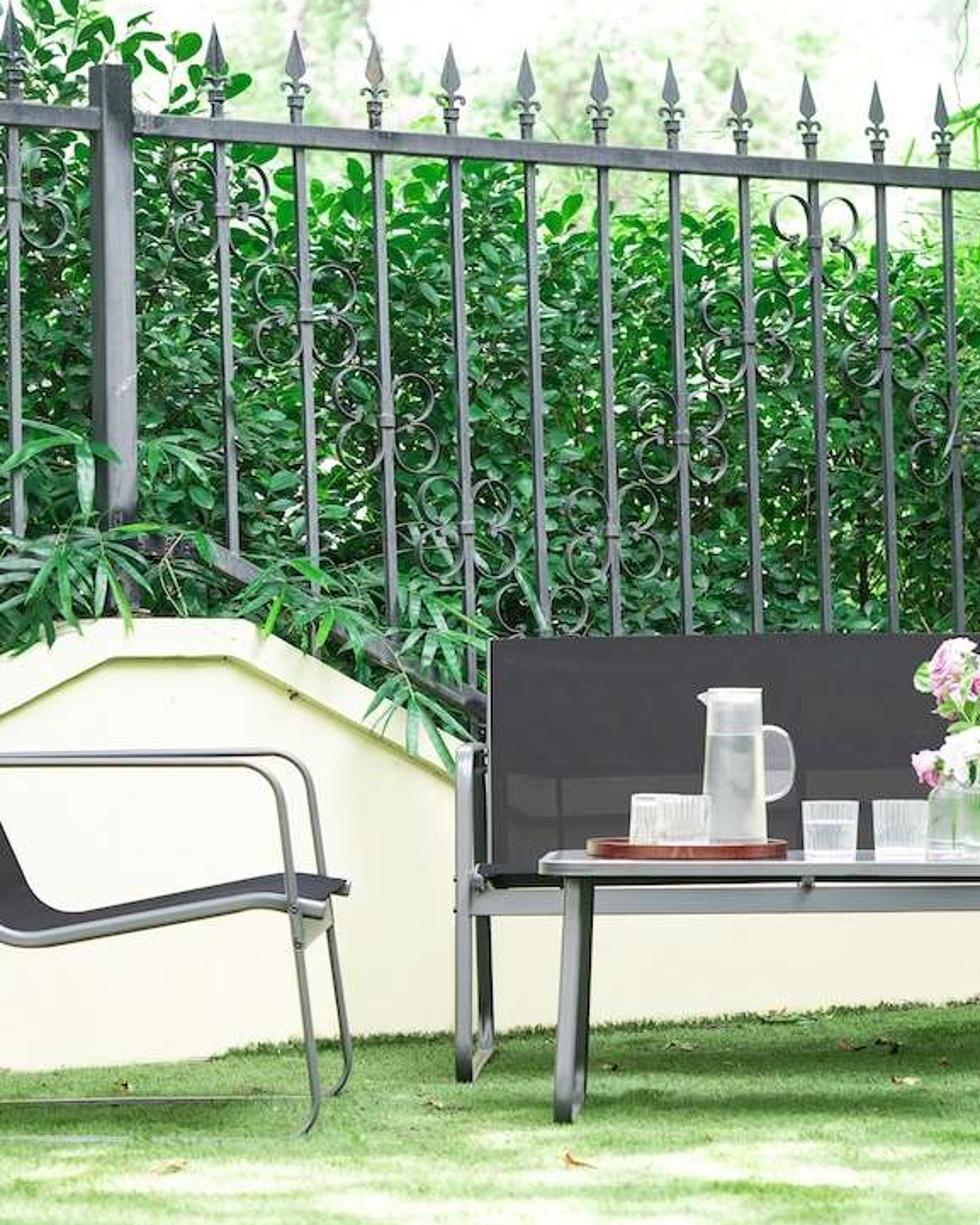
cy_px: 673
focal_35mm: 123
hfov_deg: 12.5
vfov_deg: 15.6
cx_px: 780
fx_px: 4458
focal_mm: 70
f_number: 4
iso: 200
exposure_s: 1/100
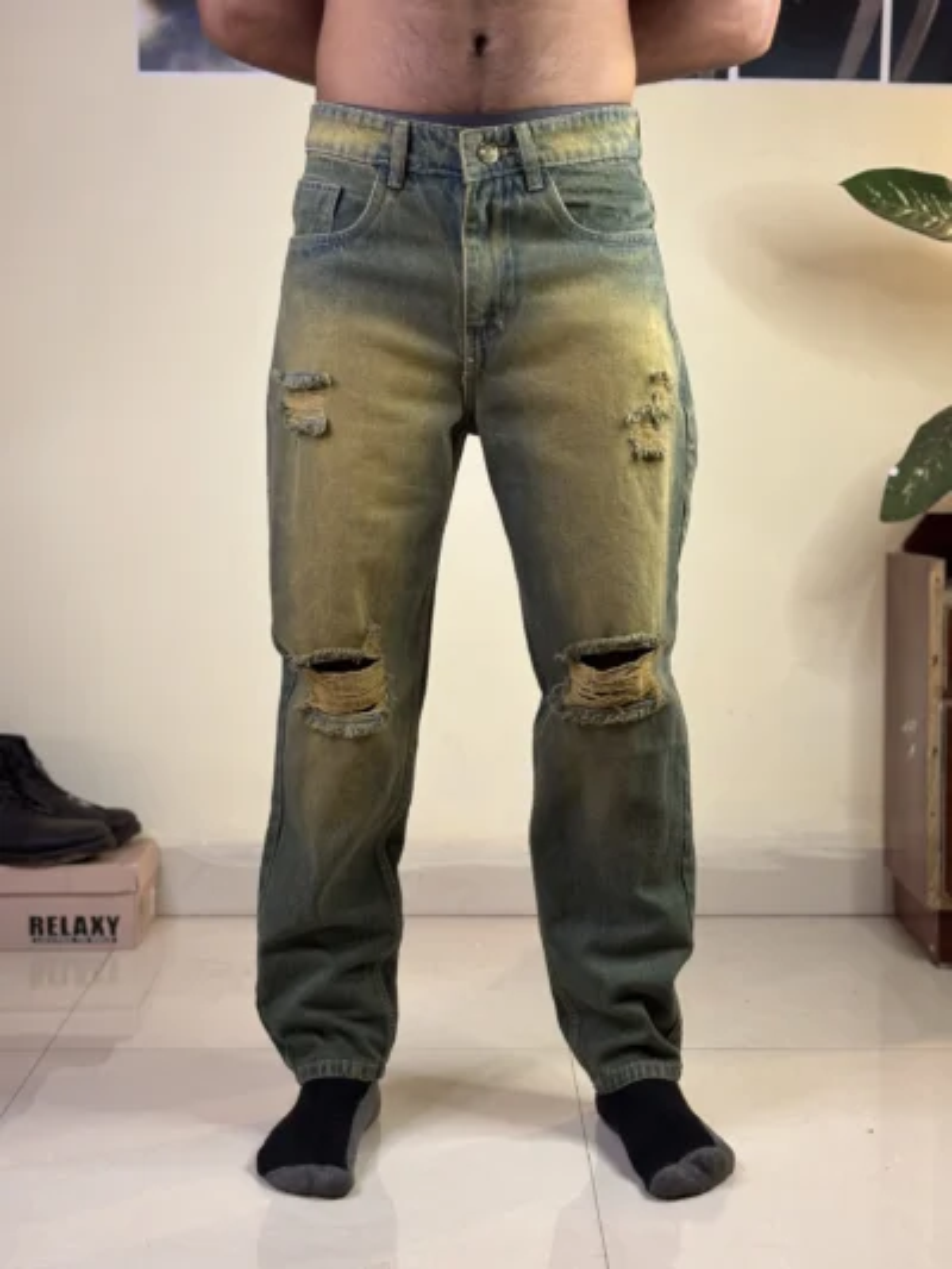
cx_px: 476
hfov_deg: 28.0
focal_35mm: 52
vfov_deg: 36.8
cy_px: 634
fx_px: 1906
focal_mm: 5.96
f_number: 1.6
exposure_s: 1/50
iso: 100
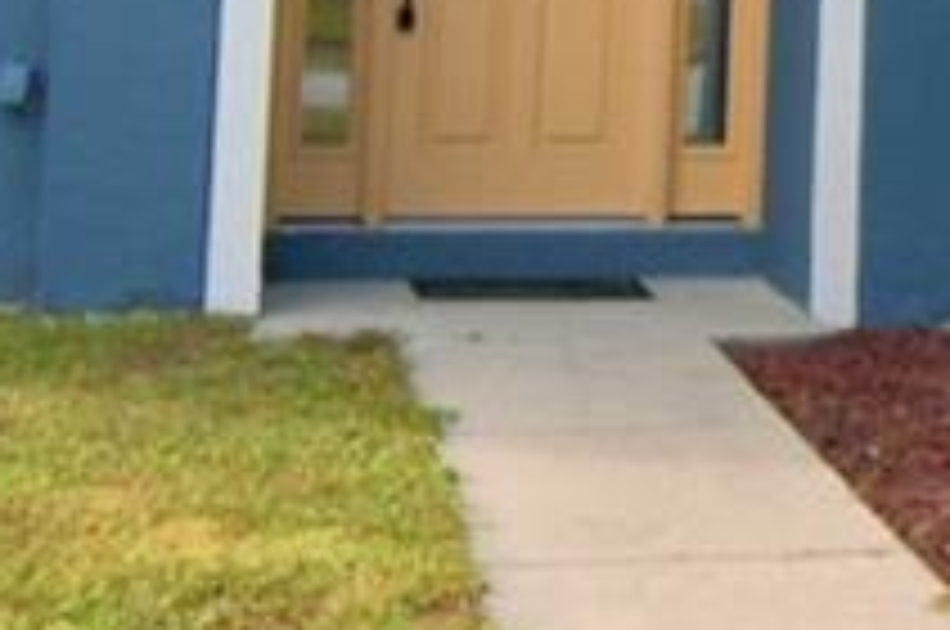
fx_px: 3004
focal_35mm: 114
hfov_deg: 16.9
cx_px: 1238
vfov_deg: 11.4
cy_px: -369
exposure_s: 1/1000
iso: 100
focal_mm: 10
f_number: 4.5
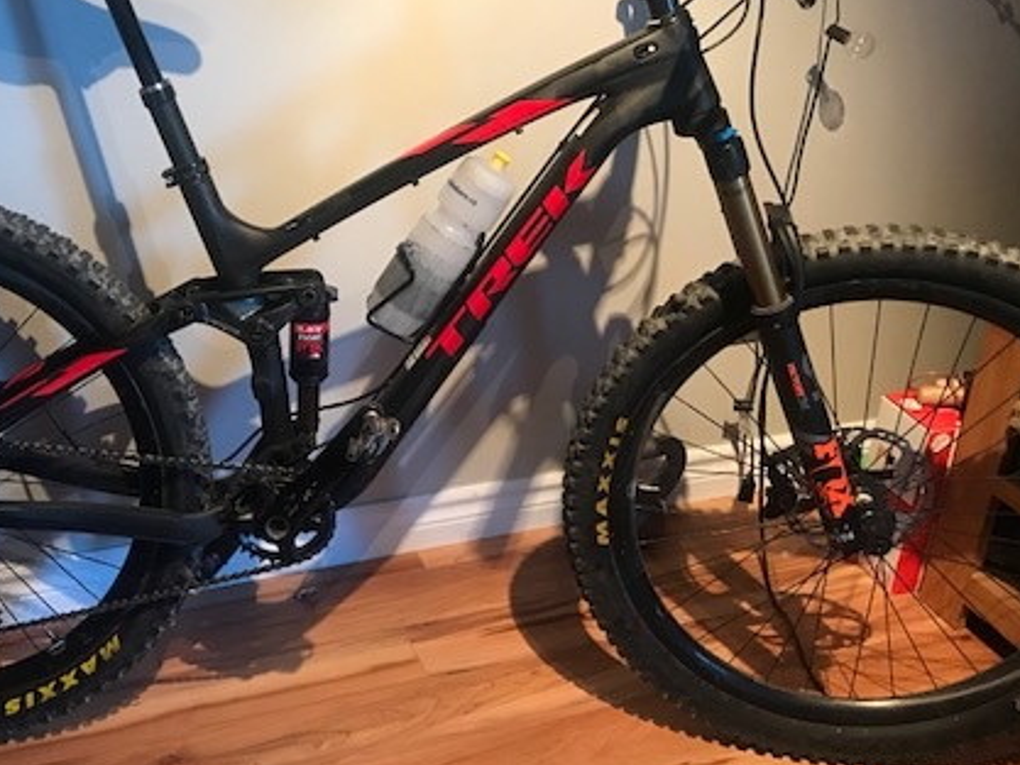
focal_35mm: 43
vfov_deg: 33.5
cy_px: 301
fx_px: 1267
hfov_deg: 43.5
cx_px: 379
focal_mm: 3.99
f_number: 1.8
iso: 80
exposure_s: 1/15
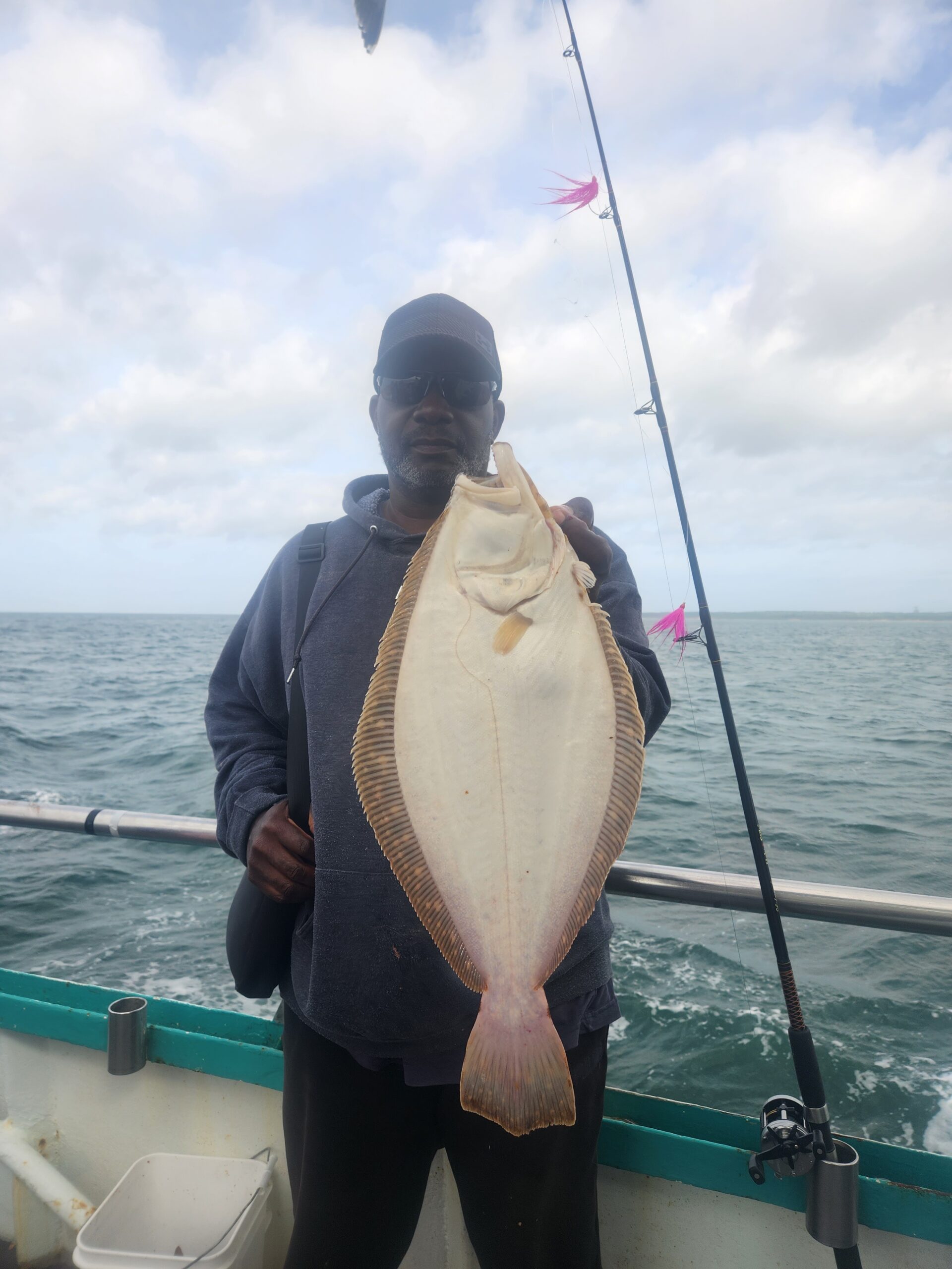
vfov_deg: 73.9
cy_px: 634
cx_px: 476
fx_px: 843
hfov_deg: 58.9
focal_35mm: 23
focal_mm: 5.4
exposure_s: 1/952
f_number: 1.8
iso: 20
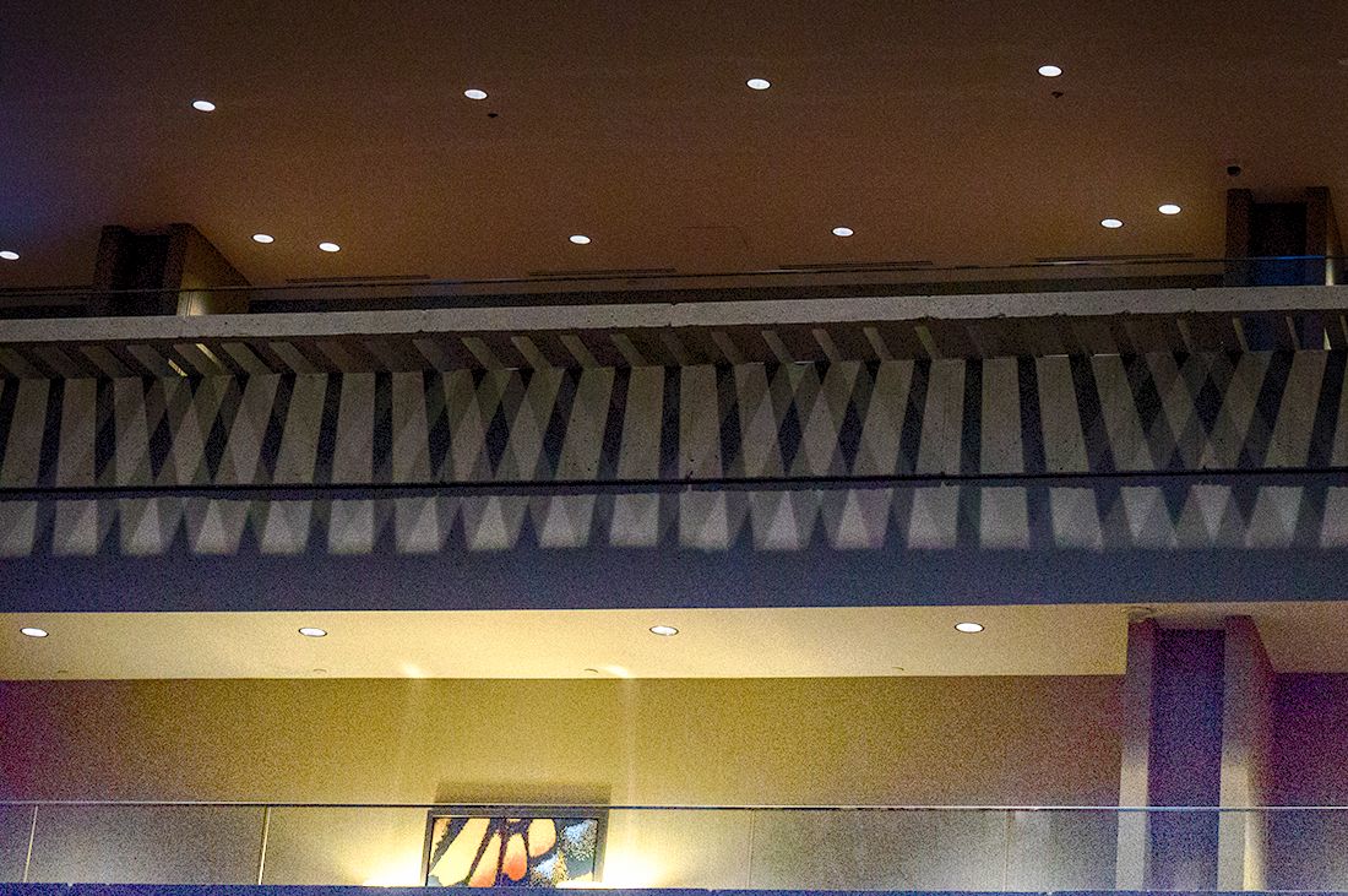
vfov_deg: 22.0
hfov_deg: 32.7
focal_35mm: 62
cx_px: 674
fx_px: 2300
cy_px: 448
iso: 1600
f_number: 7.1
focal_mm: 41
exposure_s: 1/80
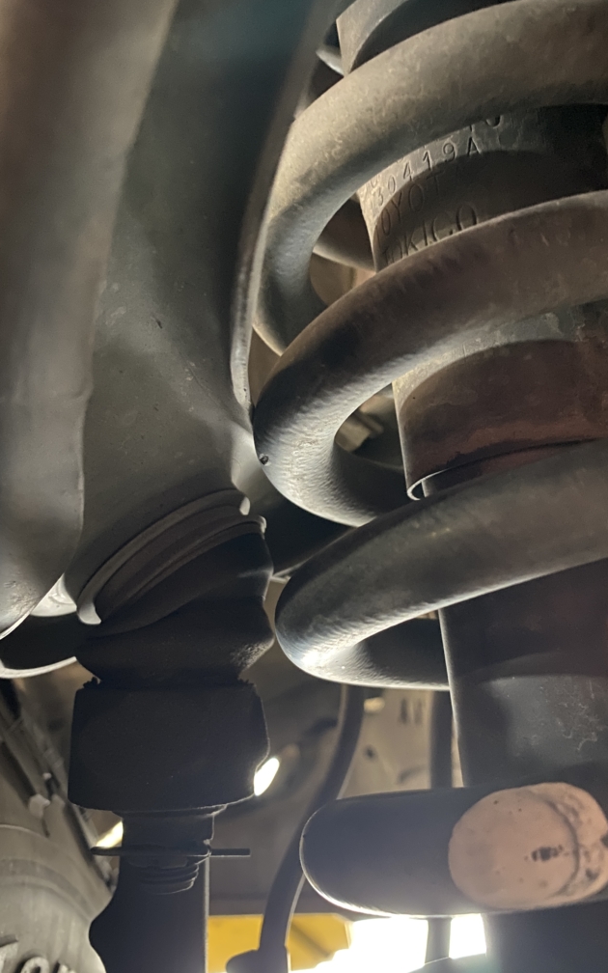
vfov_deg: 66.5
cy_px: 488
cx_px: 307
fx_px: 742
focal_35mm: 28
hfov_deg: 44.5
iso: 500
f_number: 1.8
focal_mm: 4.25
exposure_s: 1/8
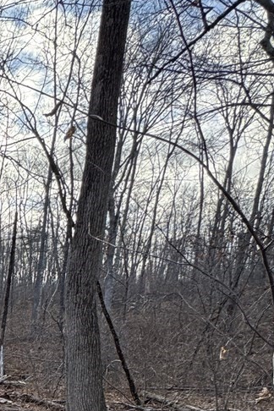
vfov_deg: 35.5
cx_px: -210
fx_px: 525
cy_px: 468
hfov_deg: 20.9
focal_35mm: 46
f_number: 2.2
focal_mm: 2.22
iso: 40
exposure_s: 1/269
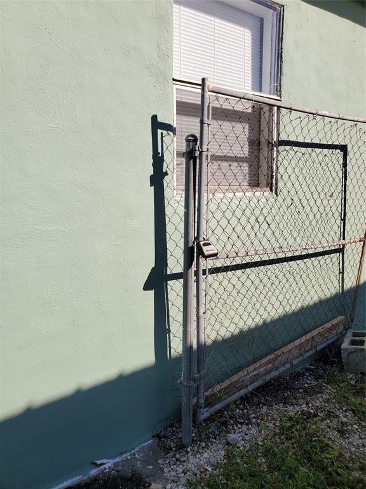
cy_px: 244
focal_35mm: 26
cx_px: 183
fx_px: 367
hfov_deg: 53.1
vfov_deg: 67.3
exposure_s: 1/1593
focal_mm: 4.3
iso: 50
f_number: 2.4
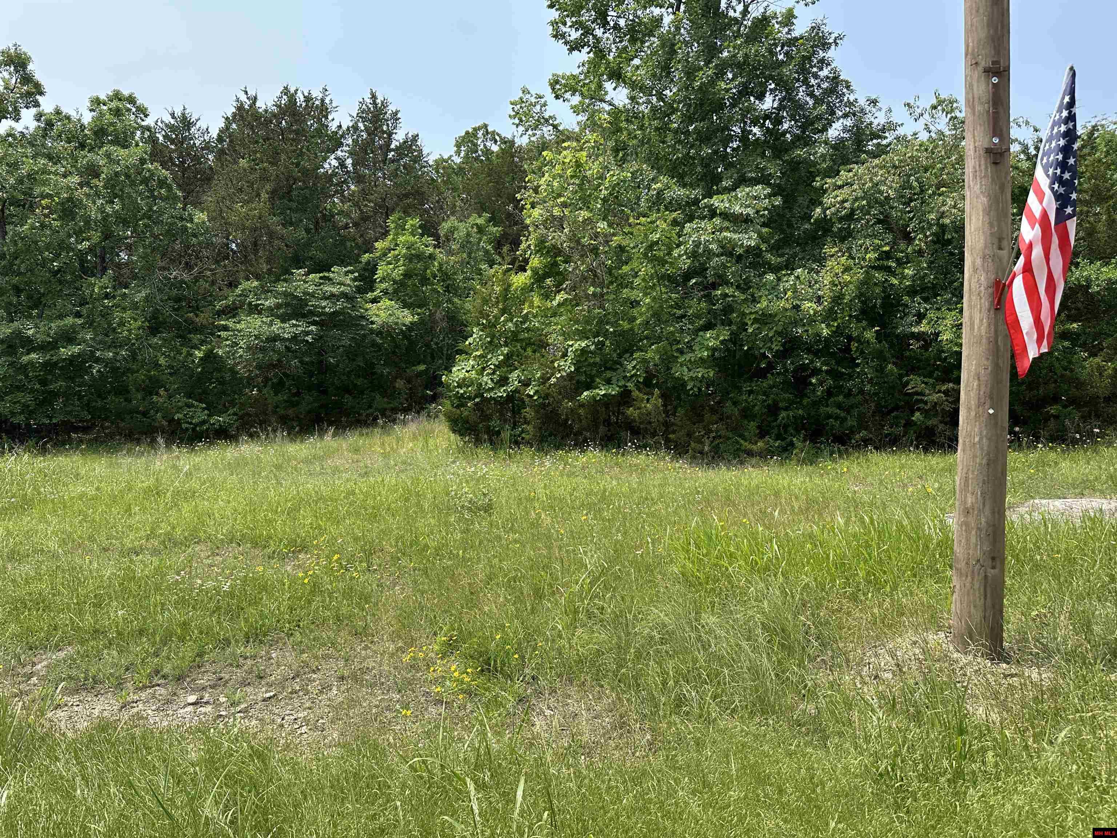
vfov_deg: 56.8
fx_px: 774
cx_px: 558
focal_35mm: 24
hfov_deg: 71.6
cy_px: 419
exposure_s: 1/1949
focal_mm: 6.86
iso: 80
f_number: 1.78
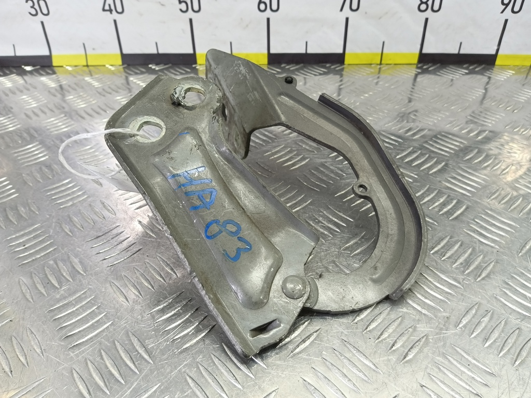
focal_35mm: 23
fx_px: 353
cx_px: 266
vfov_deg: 58.9
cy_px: 199
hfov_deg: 73.9
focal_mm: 4.11
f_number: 1.6
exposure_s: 1/50
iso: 148
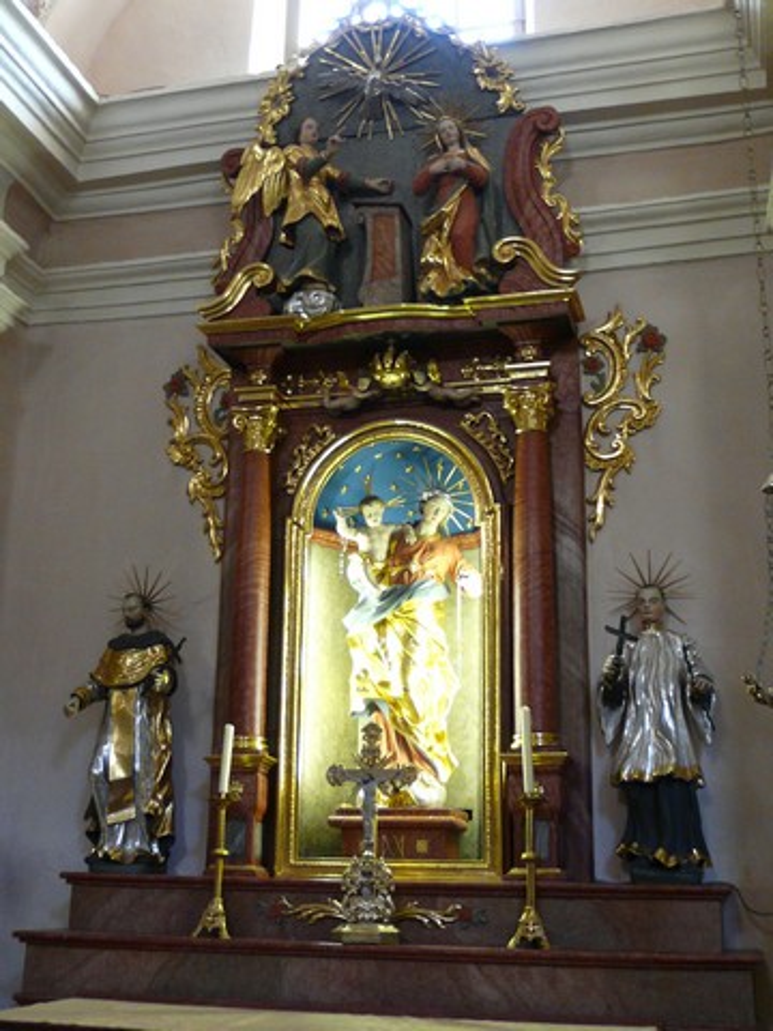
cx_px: 386
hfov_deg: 35.1
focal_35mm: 41
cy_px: 516
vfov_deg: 45.8
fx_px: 1221
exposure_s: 1/8
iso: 200
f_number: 2.8
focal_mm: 4.6
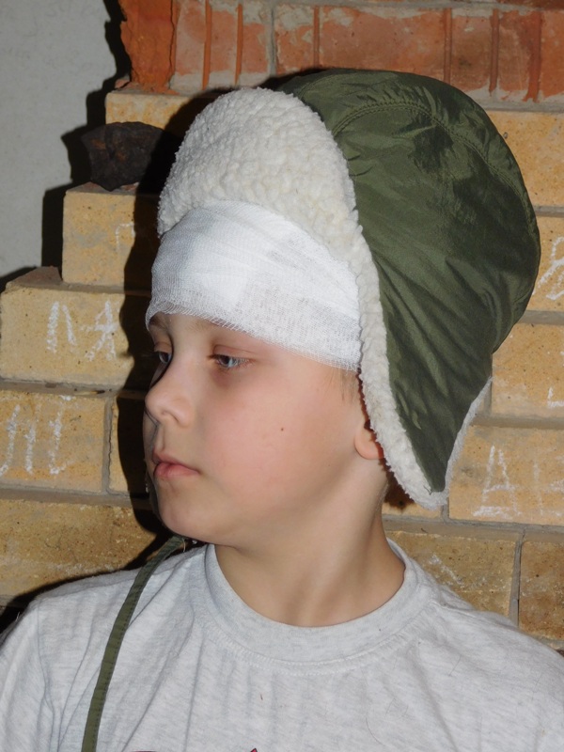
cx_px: 282
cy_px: 376
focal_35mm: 115
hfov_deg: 12.9
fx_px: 2498
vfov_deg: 17.1
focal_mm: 20.3
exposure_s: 1/60
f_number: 4.8
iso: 200
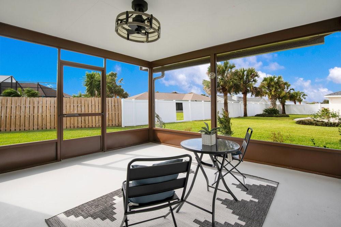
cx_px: 170
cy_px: 114
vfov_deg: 73.8
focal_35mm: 16
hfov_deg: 96.7
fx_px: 152
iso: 100
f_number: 7.1
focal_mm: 16
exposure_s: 1/100
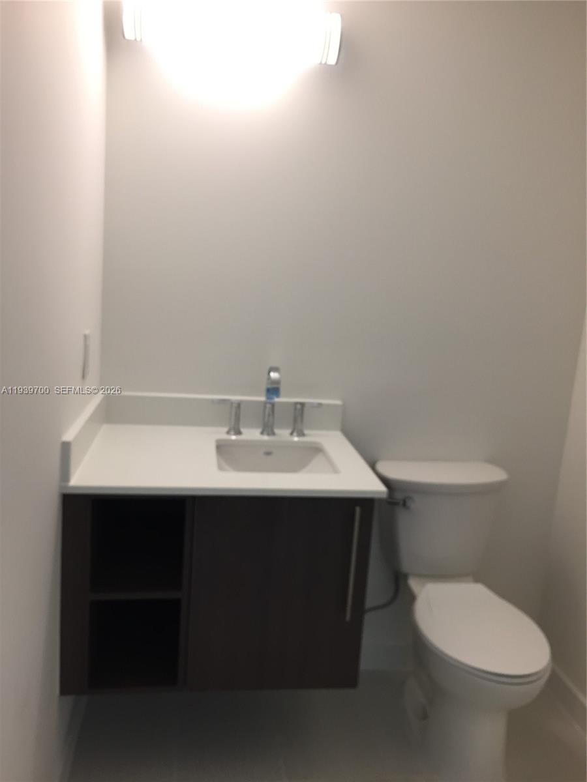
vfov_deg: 61.7
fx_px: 656
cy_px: 391
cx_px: 294
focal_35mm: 29
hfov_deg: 48.2
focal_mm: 4.15
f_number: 2.2
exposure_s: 1/30
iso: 80
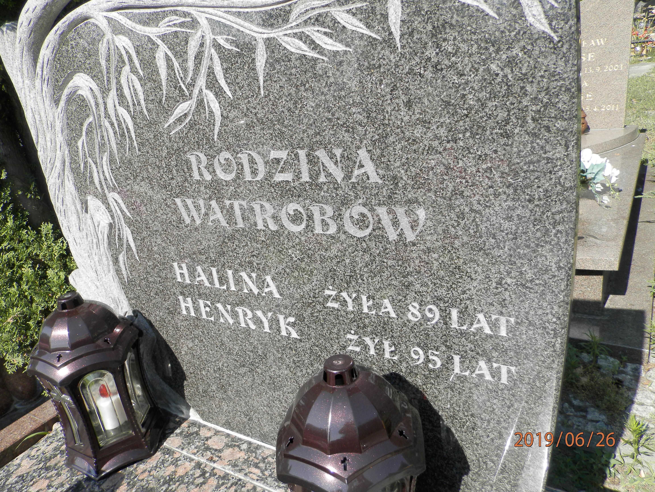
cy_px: 246
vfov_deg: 54.9
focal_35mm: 25
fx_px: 473
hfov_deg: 69.4
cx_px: 328
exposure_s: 1/640
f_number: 3.1
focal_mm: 4.5
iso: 80
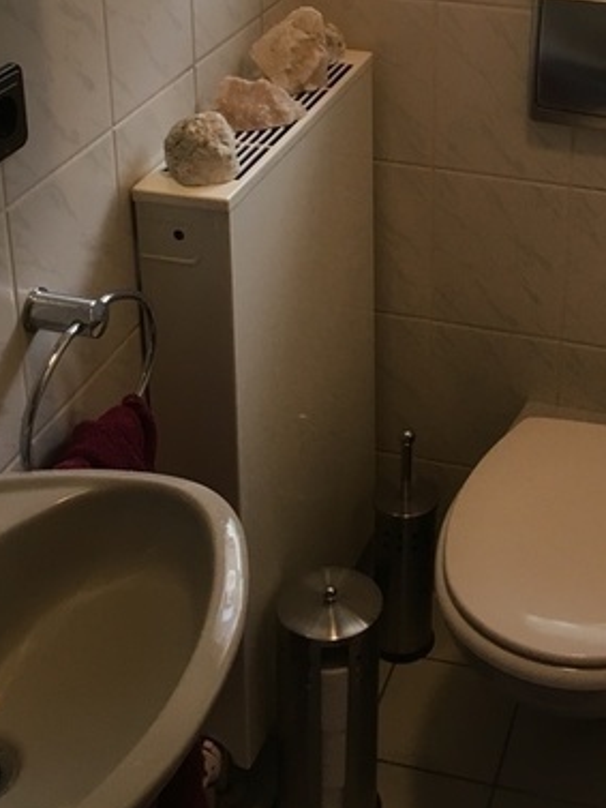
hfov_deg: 24.4
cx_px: 503
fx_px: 1376
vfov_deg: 31.6
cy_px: 133
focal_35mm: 59
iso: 100
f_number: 2.2
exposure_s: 1/33
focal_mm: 4.15
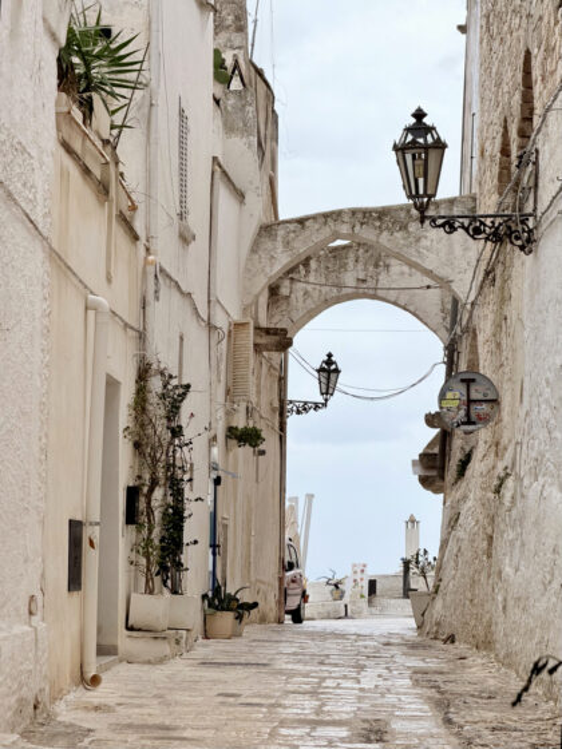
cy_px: 374
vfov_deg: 19.6
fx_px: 2165
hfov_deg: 14.8
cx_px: 281
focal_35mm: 100
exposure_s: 1/631
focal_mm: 16.89
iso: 50
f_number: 2.8
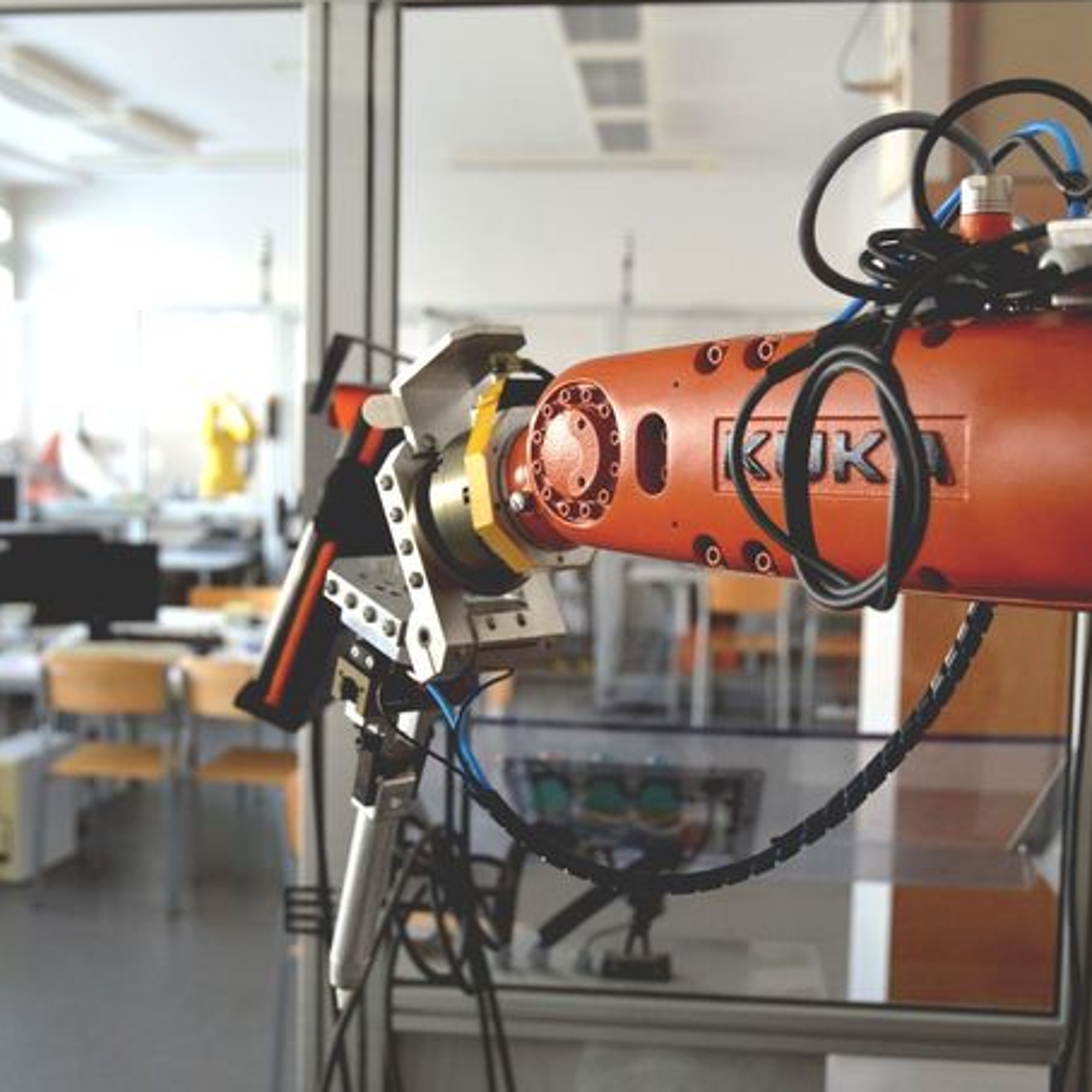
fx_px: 1820
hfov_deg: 33.3
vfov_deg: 33.4
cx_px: 455
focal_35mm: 51
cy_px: 542
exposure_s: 1/15
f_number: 3.8
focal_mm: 26
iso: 400
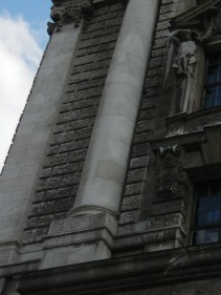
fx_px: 697
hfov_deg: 17.1
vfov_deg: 23.7
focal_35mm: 82
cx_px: 275
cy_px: 208
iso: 160
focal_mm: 5.4
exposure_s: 1/858
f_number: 3.5
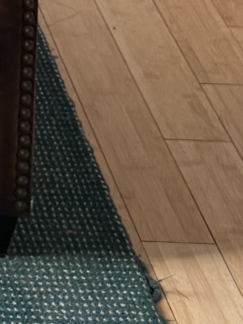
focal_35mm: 183
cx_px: -504
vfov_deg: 8.7
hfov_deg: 7.2
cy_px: -674
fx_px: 1712
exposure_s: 1/232
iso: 125
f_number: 1.78
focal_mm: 6.76
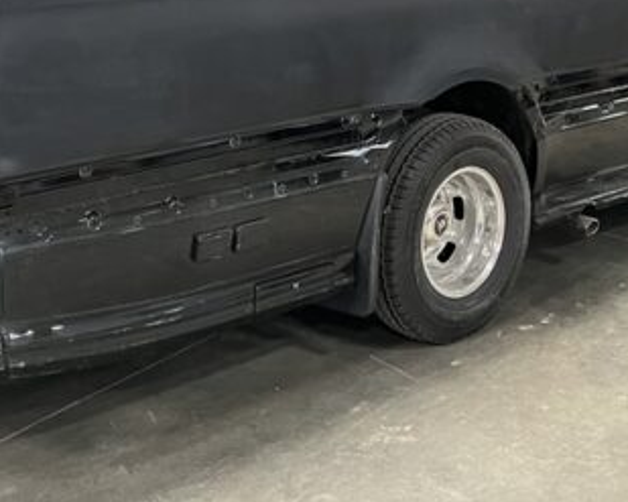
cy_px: -79
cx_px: 289
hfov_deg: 30.0
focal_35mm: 63
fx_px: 1171
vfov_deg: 22.5
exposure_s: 1/40
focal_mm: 5.7
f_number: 1.5
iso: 400
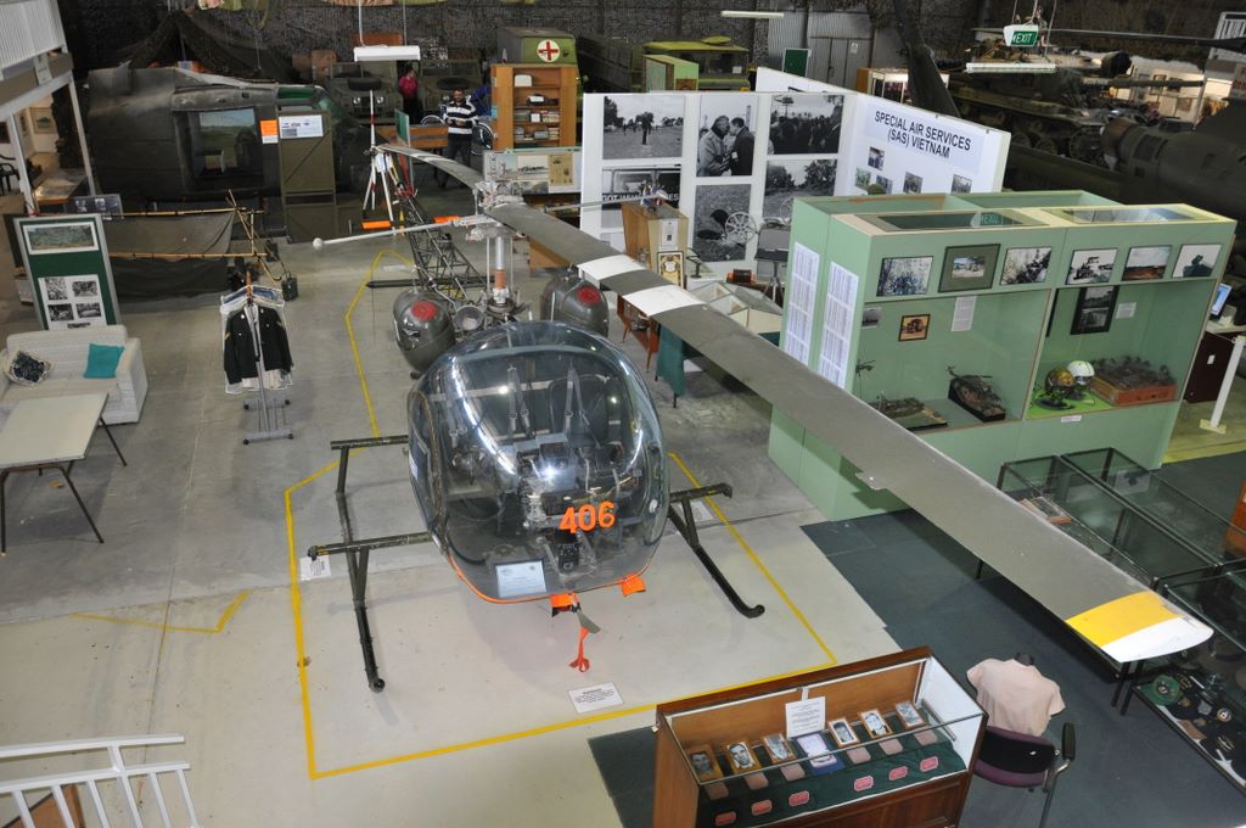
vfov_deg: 47.8
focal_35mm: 27
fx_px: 933
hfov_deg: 67.4
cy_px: 414
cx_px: 623
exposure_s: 1/60
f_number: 3.5
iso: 800
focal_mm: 18
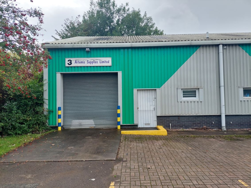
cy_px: 94
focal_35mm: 25
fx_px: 181
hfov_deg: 69.4
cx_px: 126
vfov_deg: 54.9
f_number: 1.8
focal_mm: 5.23
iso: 40
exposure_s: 1/379
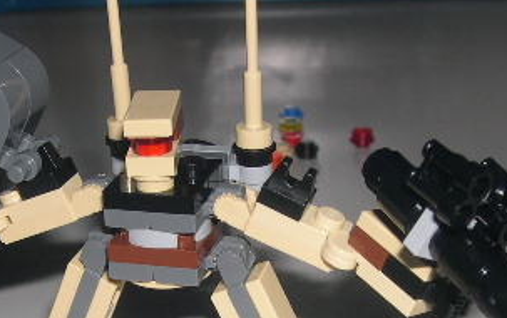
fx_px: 1176
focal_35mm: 85
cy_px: 280
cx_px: 223
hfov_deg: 24.3
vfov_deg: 15.2
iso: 100
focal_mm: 8
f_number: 7.6
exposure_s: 1/60
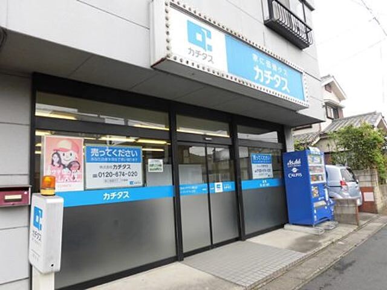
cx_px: 194
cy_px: 145
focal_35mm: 24
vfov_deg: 56.8
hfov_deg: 71.6
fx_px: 268
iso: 100
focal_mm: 4.3
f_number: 3.1
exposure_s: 1/320
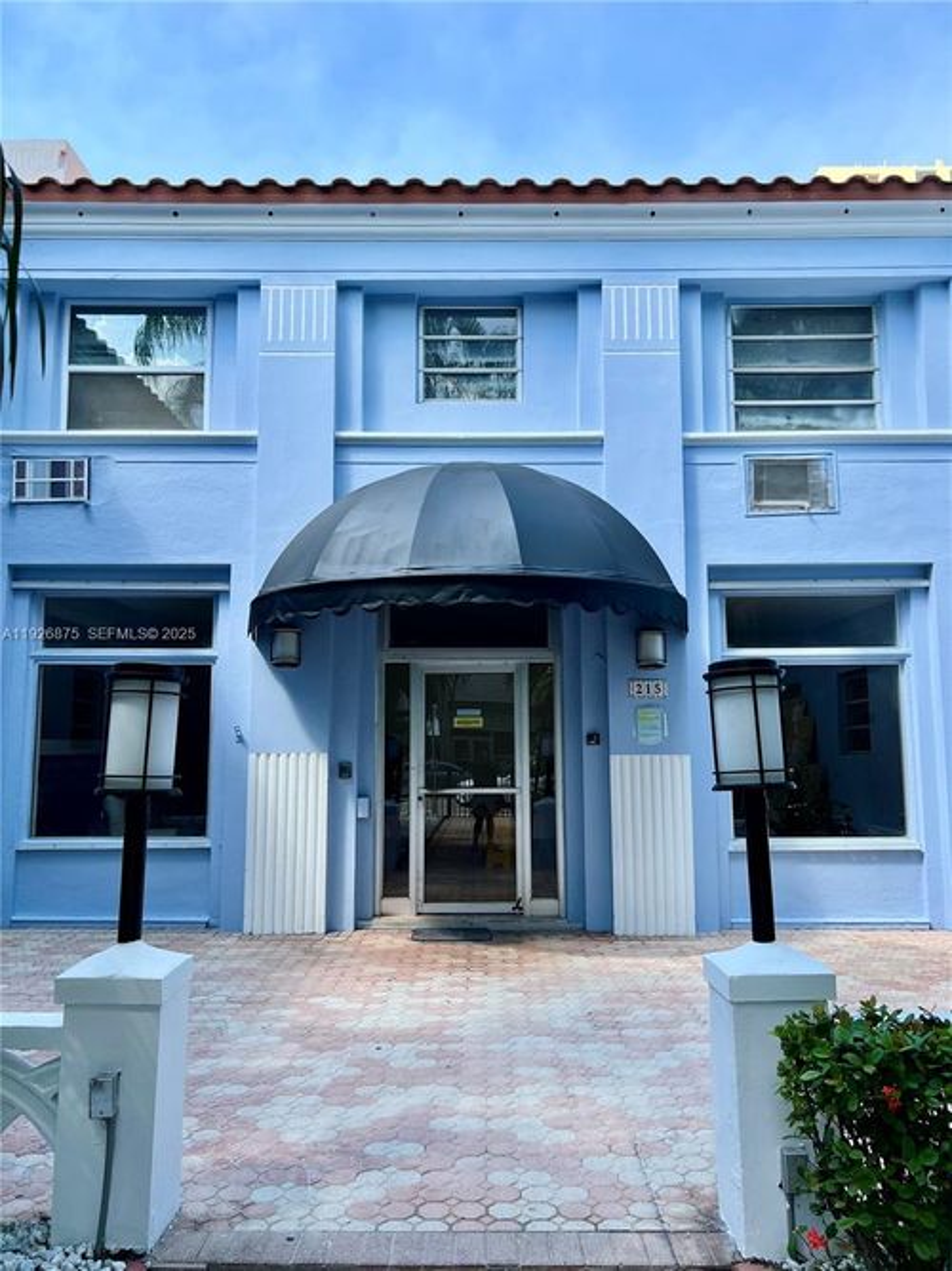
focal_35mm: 26
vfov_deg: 67.3
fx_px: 954
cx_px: 476
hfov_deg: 53.0
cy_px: 636
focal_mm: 5.7
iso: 50
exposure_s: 1/1196
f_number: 1.5
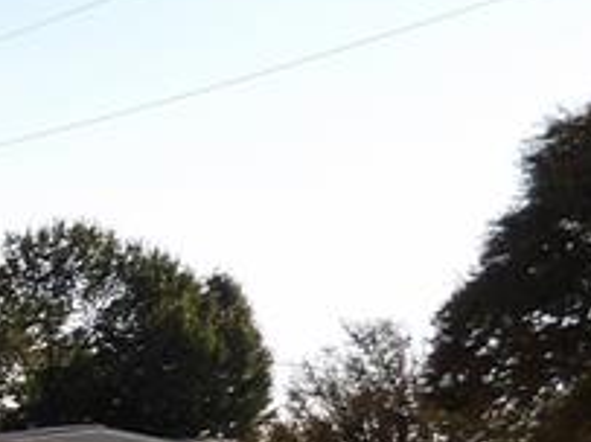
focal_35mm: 121
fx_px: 2065
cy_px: 422
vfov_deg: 12.1
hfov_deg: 13.2
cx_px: -722
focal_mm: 4.3
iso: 100
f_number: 4.6
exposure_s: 1/771
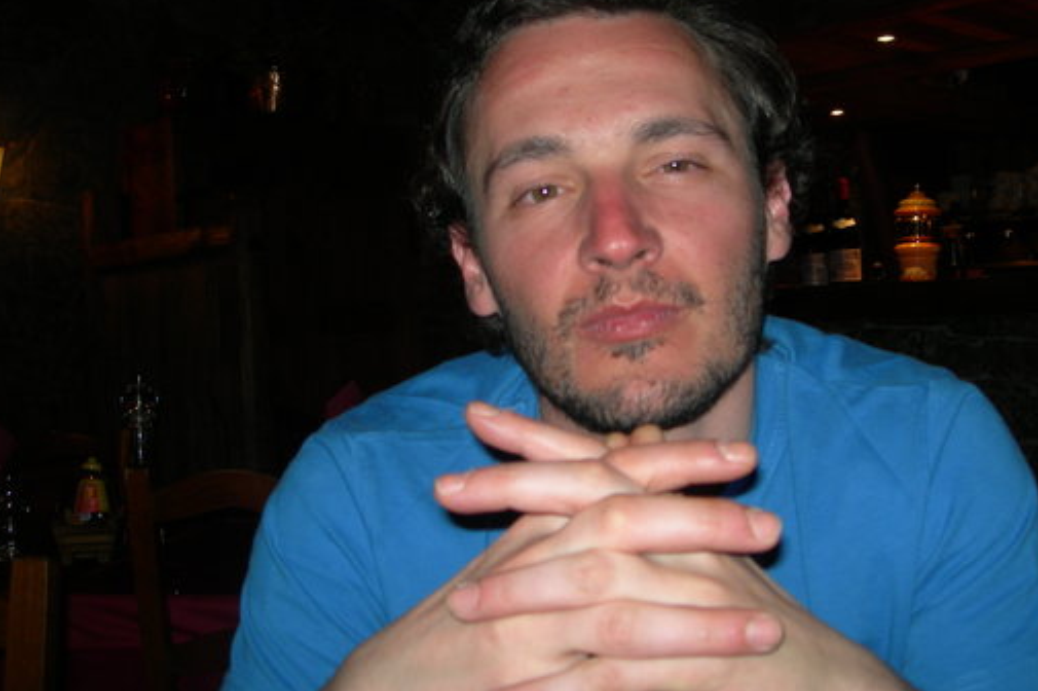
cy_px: 300
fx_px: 1354
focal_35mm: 47
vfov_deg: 28.6
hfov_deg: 41.8
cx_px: 590
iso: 50
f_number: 2.8
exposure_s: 1/60.1
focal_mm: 7.8
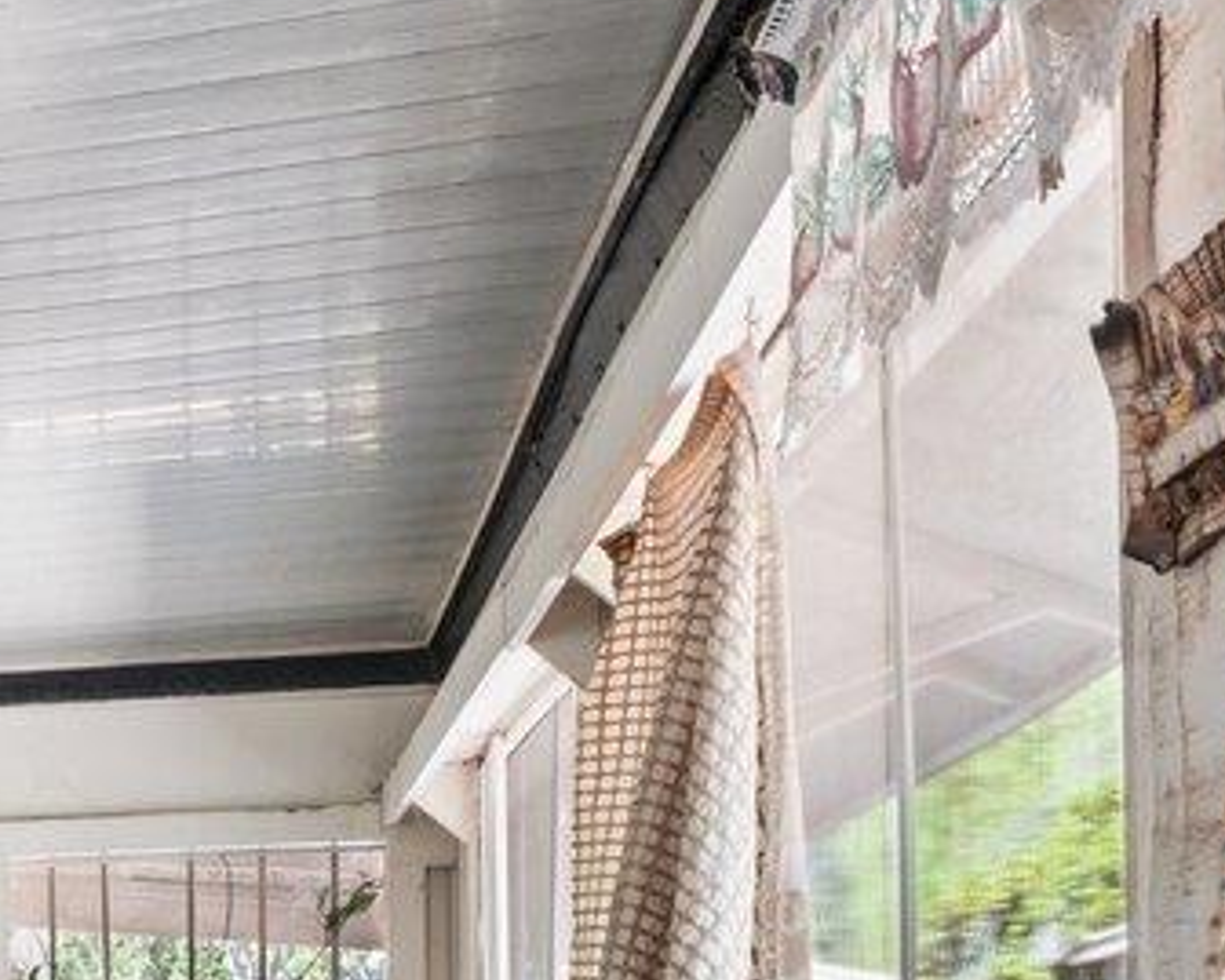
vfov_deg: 17.8
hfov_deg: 17.0
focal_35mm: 80
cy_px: 1321
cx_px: -1287
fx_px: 2901
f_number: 8
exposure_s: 1/8
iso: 400
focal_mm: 14
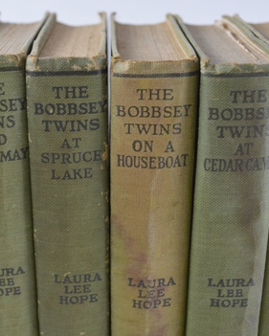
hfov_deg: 21.5
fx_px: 694
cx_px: 38
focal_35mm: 70
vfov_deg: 27.2
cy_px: 180
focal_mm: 29
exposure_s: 1/125
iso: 400
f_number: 5.6
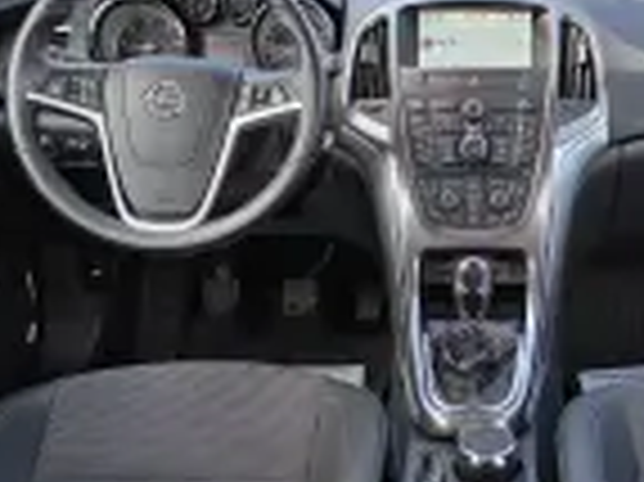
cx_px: 482
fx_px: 1078
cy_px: 221
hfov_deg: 32.6
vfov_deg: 25.2
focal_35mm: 58
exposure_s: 1/359
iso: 50
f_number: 1.7
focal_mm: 6.3
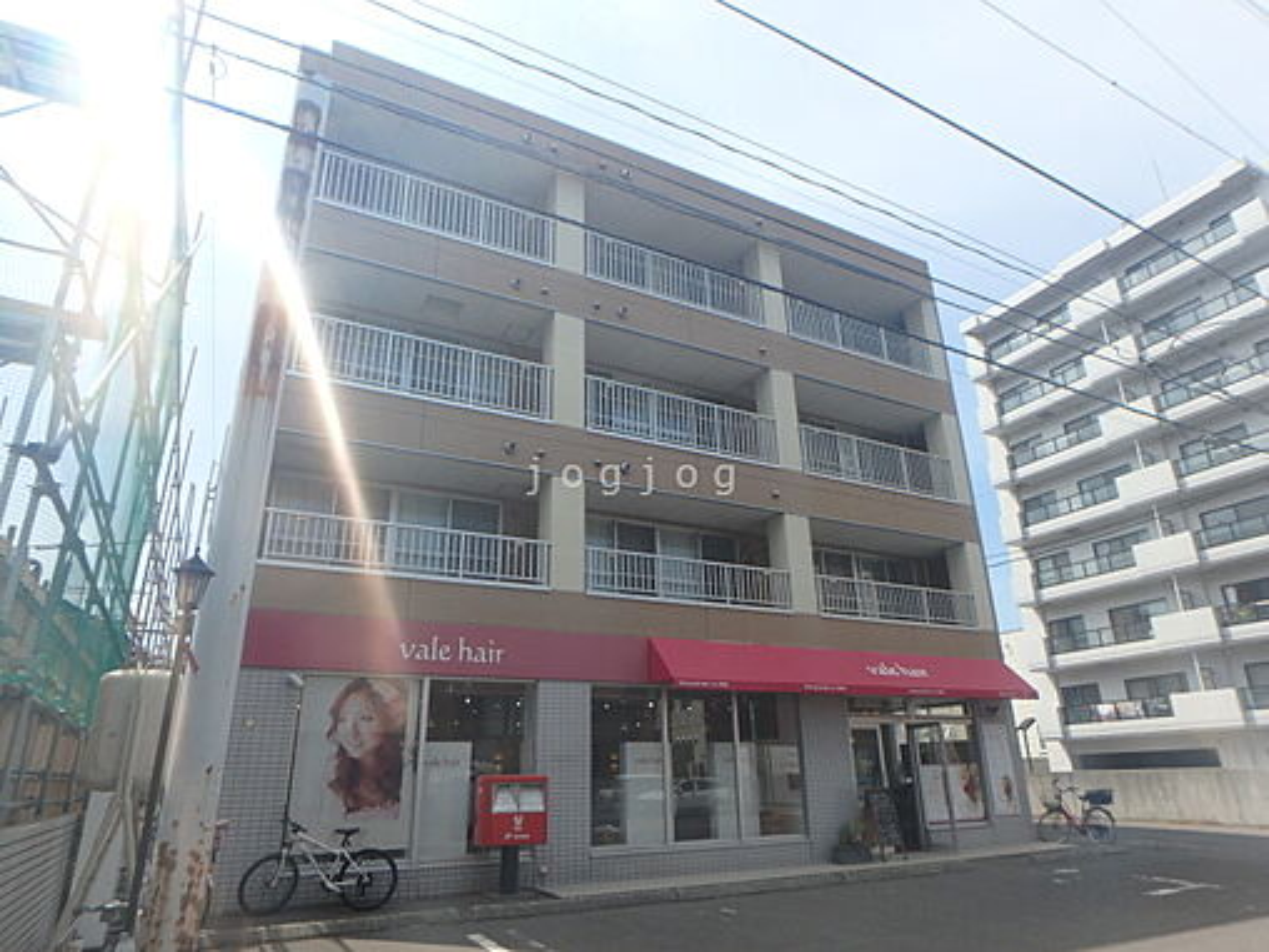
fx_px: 770
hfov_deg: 79.0
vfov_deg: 63.4
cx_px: 634
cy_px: 476
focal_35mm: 21
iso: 125
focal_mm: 3.7
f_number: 6
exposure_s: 1/400
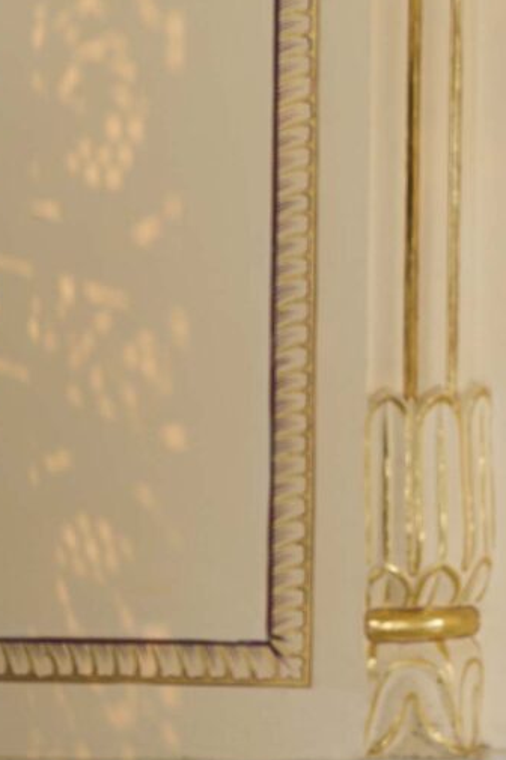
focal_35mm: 274
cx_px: 1071
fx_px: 5784
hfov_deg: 4.9
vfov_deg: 7.5
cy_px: -87
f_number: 5.6
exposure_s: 1/125
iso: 200
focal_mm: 54
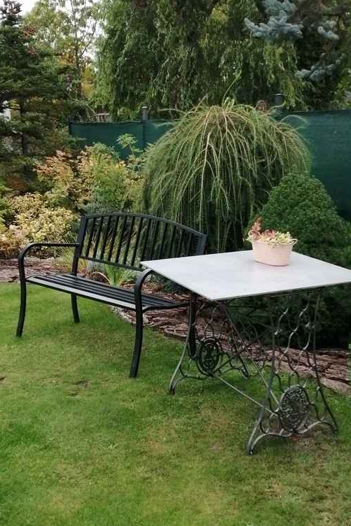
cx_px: 164
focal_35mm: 51
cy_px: 266
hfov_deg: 26.5
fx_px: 746
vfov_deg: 38.9
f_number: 1.8
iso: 50
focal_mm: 3.62
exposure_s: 1/318
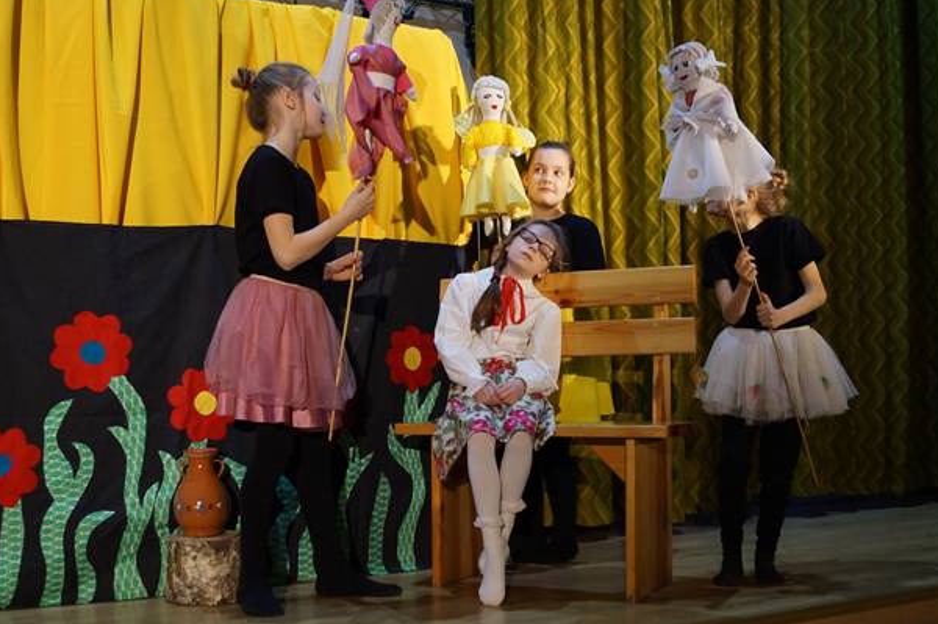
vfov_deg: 31.8
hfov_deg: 46.4
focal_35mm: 42
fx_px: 1093
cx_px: 431
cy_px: 325
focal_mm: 24
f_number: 4
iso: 1250
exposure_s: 1/60
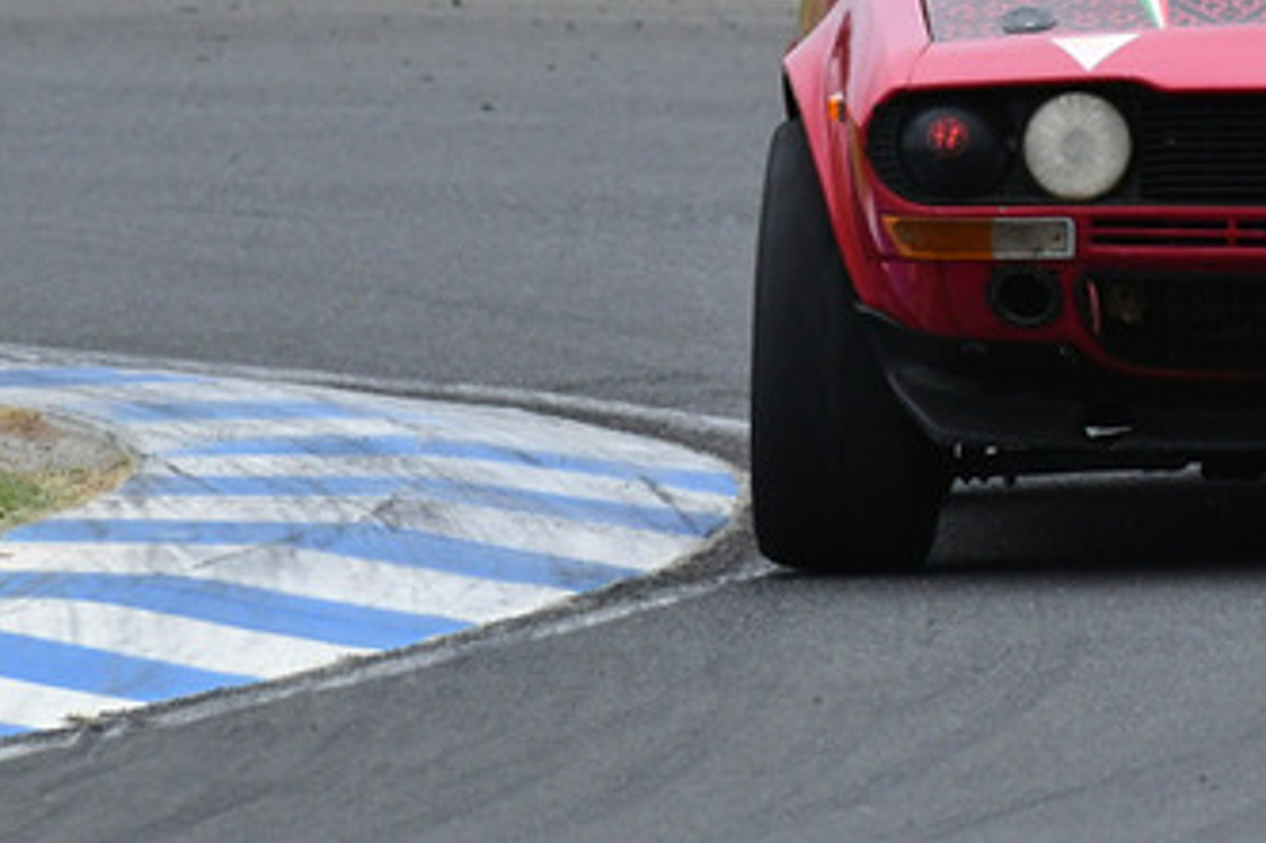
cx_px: 1022
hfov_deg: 1.1
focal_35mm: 1809
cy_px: -172
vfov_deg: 0.8
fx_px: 63582
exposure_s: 1/640
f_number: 11
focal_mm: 500
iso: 1250
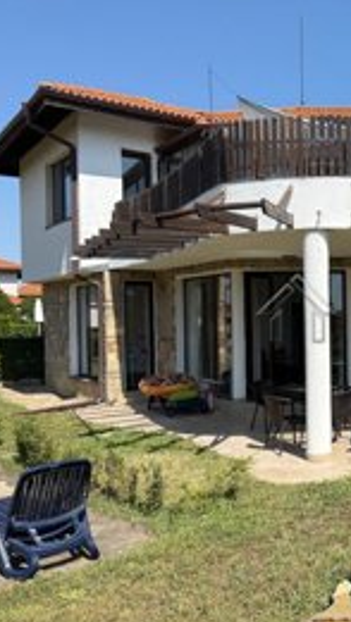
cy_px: 319
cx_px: 380
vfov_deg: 55.3
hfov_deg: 29.8
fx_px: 595
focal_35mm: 36
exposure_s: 1/3953
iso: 80
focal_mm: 6.76
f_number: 1.78
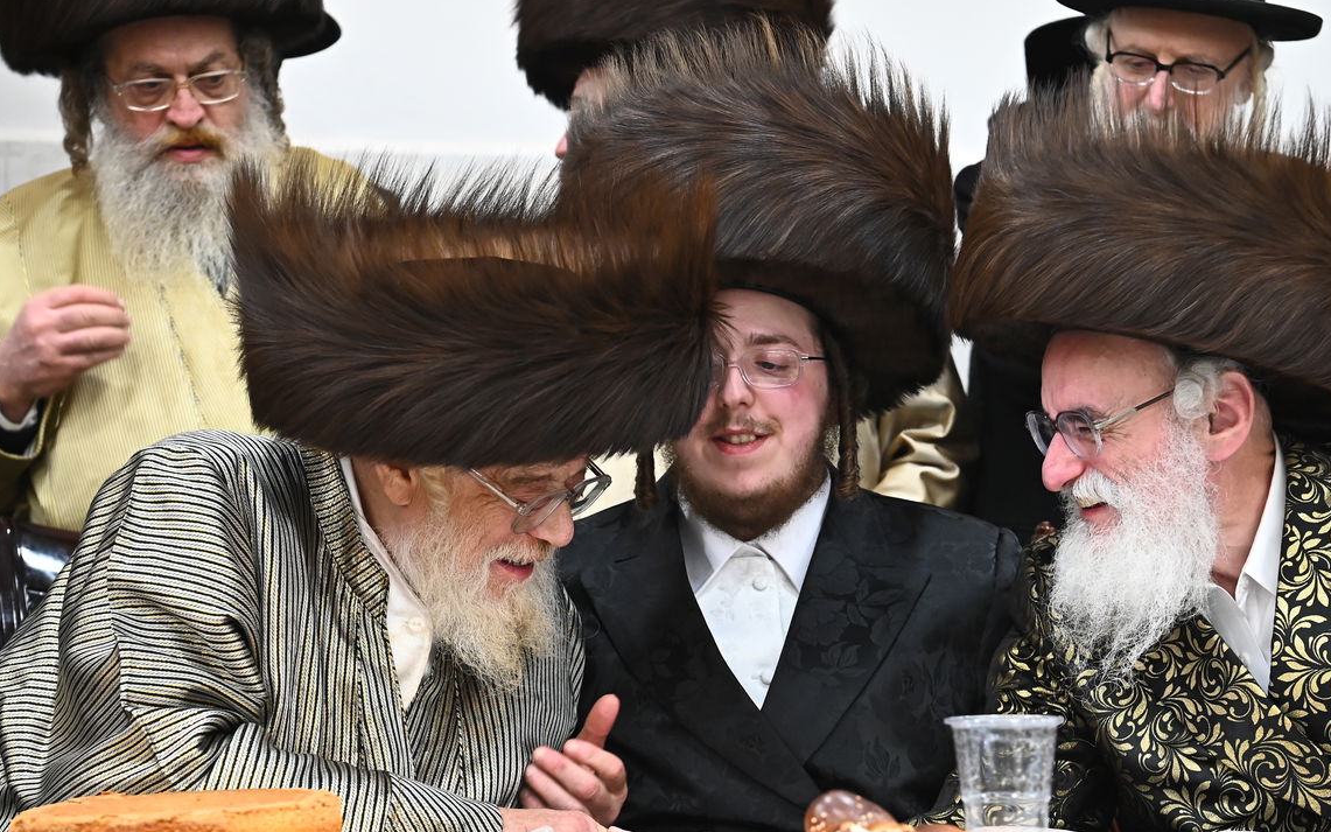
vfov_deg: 18.6
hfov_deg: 29.3
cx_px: 757
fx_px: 2539
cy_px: 443
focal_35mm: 70
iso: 2500
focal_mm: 56
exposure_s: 1/200
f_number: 4.5
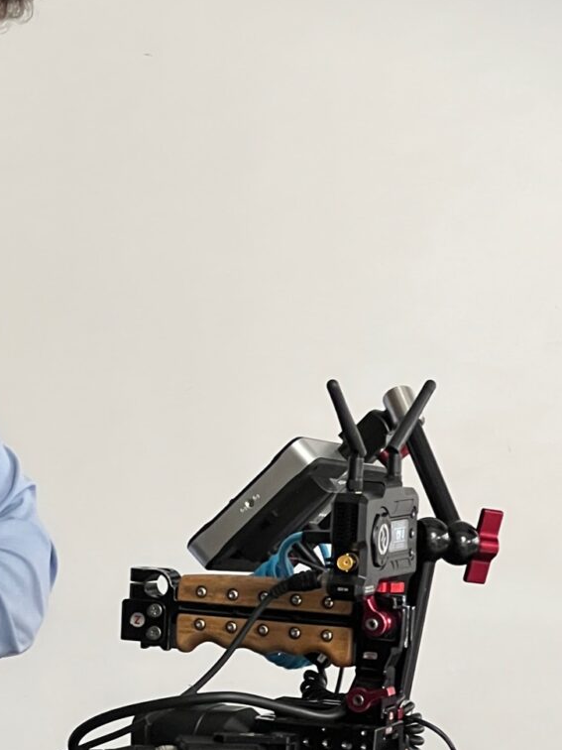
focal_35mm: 163
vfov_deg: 12.1
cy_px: 549
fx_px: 3528
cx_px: 79
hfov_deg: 9.1
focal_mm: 9
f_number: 2.8
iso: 800
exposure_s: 1/49
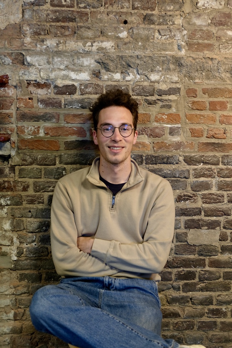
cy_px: 174
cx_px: 116
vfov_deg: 48.5
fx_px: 387
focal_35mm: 40
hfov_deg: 33.4
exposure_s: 1/30
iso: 800
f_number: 3.2
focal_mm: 26.5
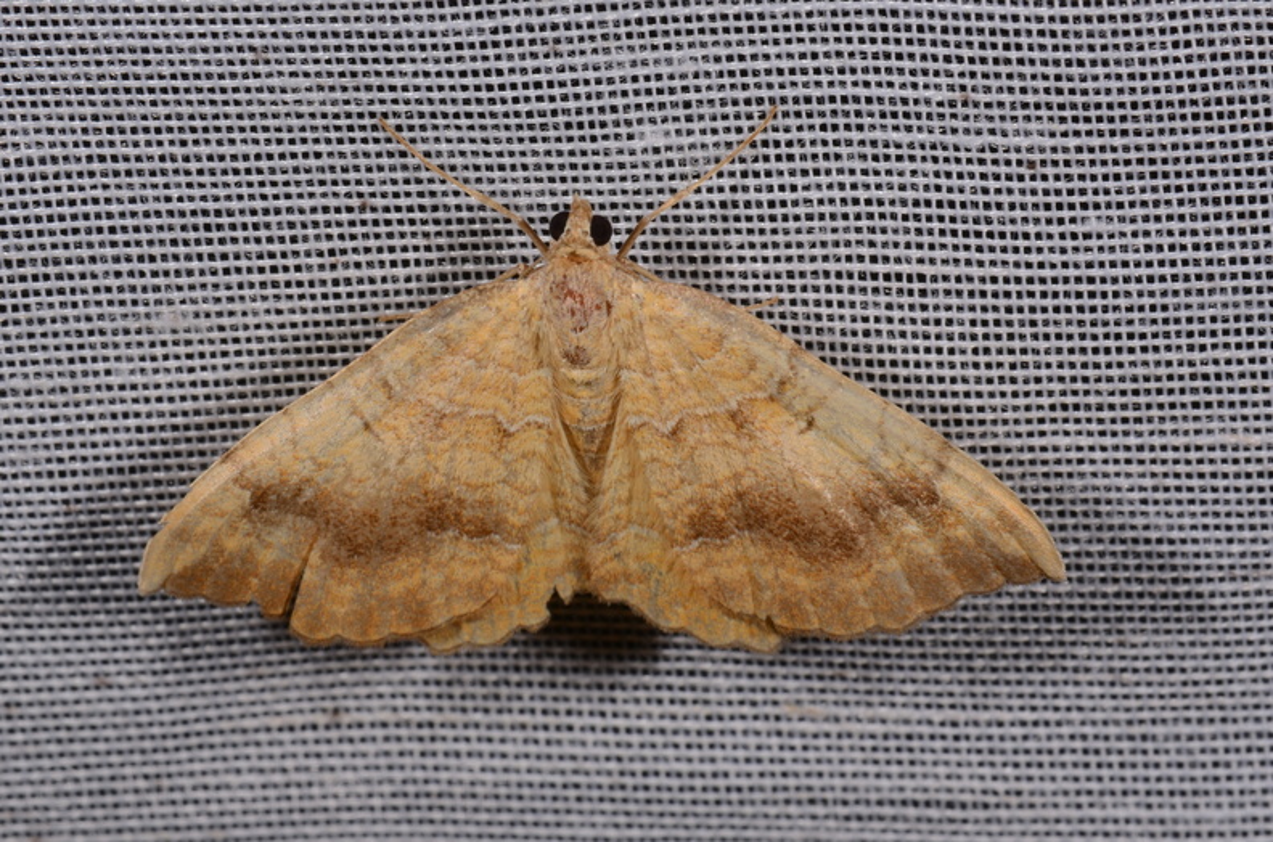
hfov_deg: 16.1
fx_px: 4498
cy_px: 421
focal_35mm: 128
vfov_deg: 10.7
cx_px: 636
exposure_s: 1/60
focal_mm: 85
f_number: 32
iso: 100
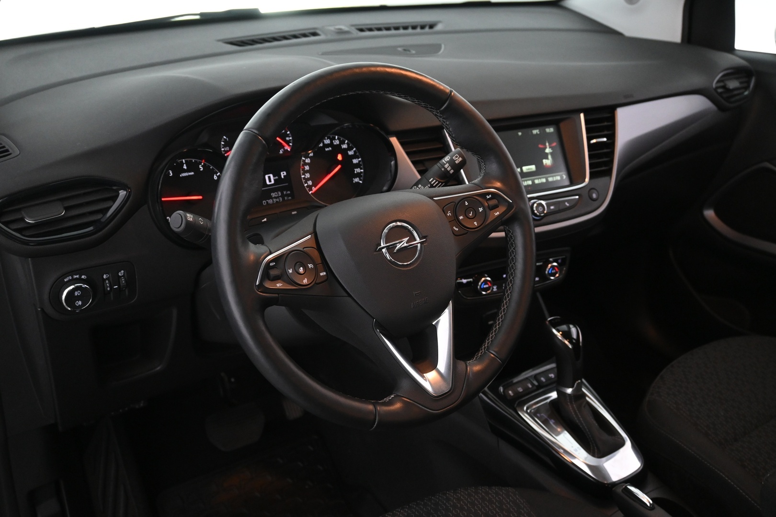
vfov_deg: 39.1
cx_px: 388
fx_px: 727
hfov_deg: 56.1
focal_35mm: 34
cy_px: 258
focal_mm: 22.5
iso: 2000
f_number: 4
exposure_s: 1/40
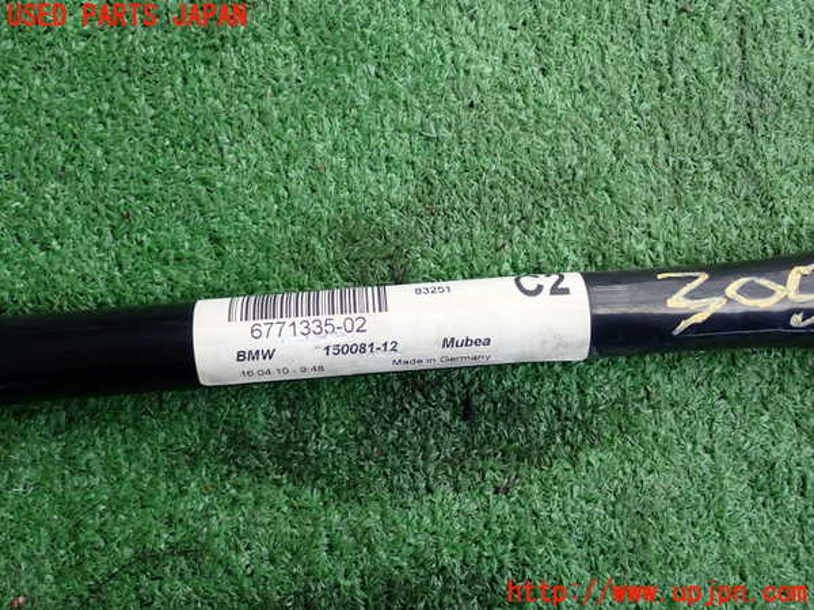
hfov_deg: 49.0
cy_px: 305
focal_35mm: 38
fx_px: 894
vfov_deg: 37.7
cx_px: 407
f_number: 2.7
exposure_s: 1/160
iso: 100
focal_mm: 6.83
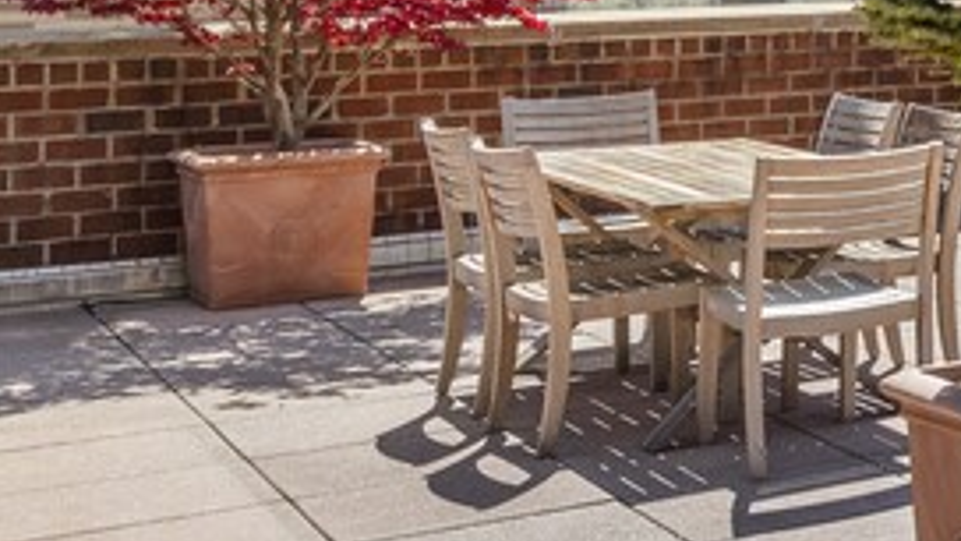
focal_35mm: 81
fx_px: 2064
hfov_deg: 19.0
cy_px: -205
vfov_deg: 14.2
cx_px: 1795
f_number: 9
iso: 100
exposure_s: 1/160
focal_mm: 14
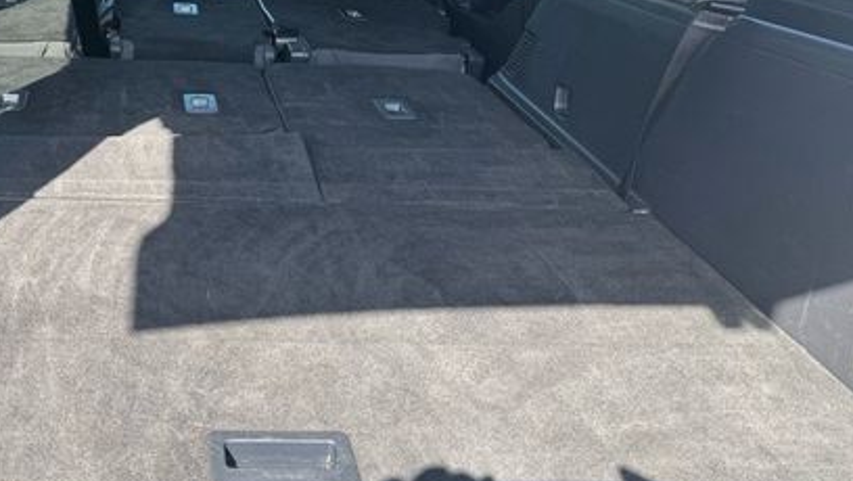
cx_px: 190
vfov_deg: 28.3
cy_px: 77
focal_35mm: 41
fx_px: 928
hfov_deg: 47.1
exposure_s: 1/150
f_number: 1.78
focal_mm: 6.76
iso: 64
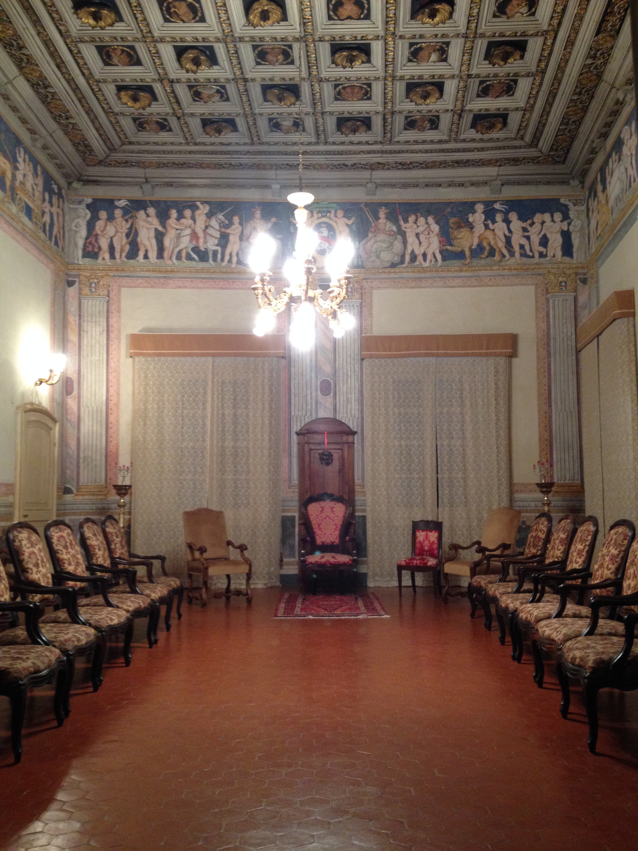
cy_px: 426
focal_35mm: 35
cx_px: 319
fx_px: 860
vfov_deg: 52.6
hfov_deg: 40.7
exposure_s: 1/20
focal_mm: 4.28
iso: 200
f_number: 2.4
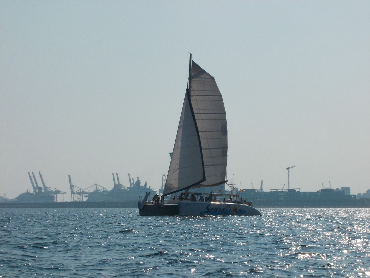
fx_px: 1496
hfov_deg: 14.1
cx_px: 185
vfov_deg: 10.6
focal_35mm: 140
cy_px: 139
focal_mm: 20
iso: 80
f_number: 13.6
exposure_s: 1/320
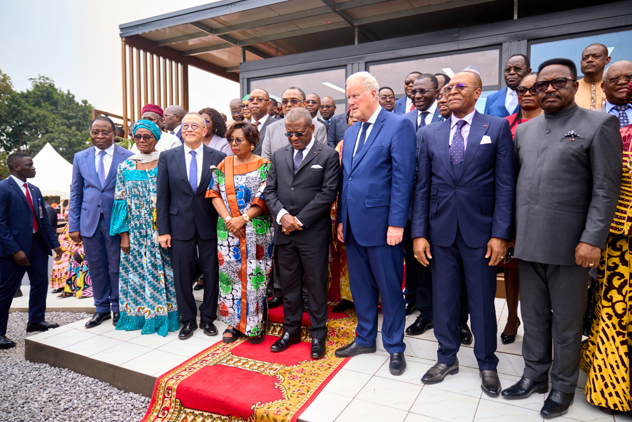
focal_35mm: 24
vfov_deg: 53.1
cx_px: 316
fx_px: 421
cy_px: 211
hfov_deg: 73.7
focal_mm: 24
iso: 100
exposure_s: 1/200
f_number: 5.6
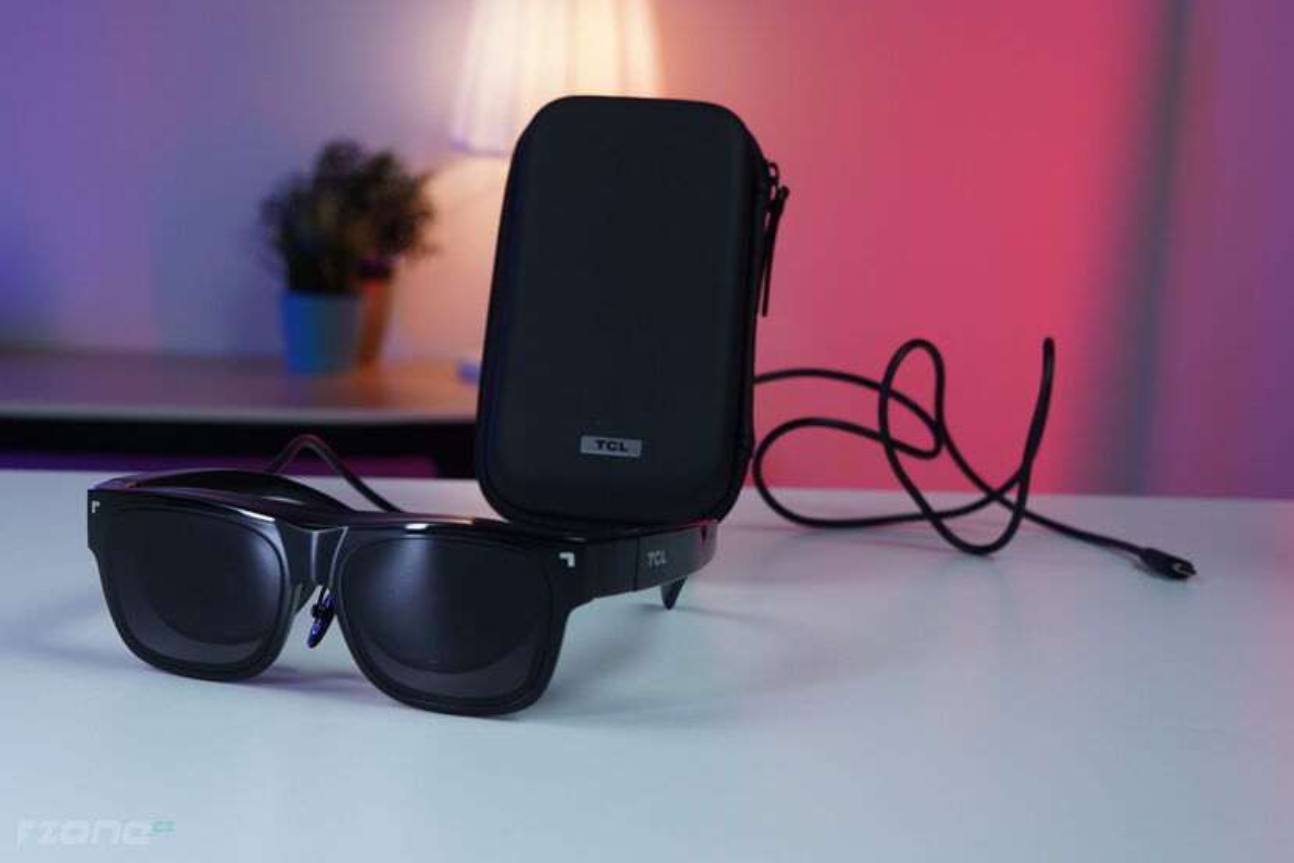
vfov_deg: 31.2
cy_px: 432
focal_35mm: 43
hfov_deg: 45.4
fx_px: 1545
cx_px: 647
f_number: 7.1
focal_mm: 43
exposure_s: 1/160
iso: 800
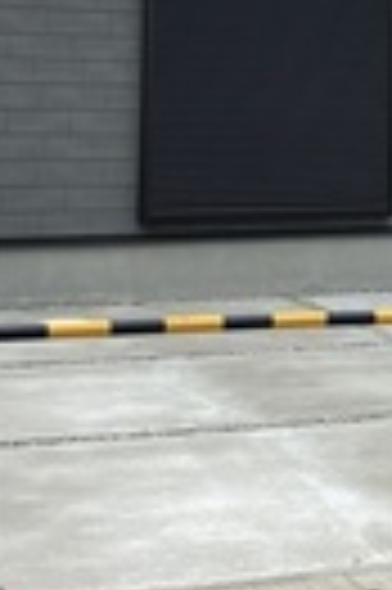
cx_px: 437
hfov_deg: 16.5
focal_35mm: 80
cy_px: 18
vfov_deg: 24.4
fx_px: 1310
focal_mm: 3.99
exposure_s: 1/852
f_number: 1.8
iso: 32
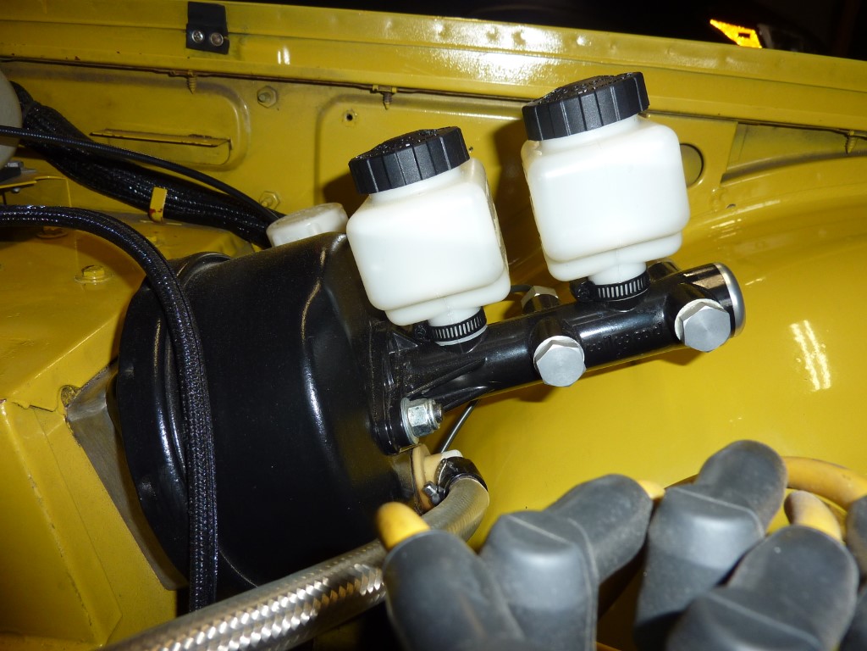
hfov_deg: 69.4
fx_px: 626
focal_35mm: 25
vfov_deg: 54.9
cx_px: 434
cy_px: 326
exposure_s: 1/30
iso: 100
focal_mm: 4.1
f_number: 3.3
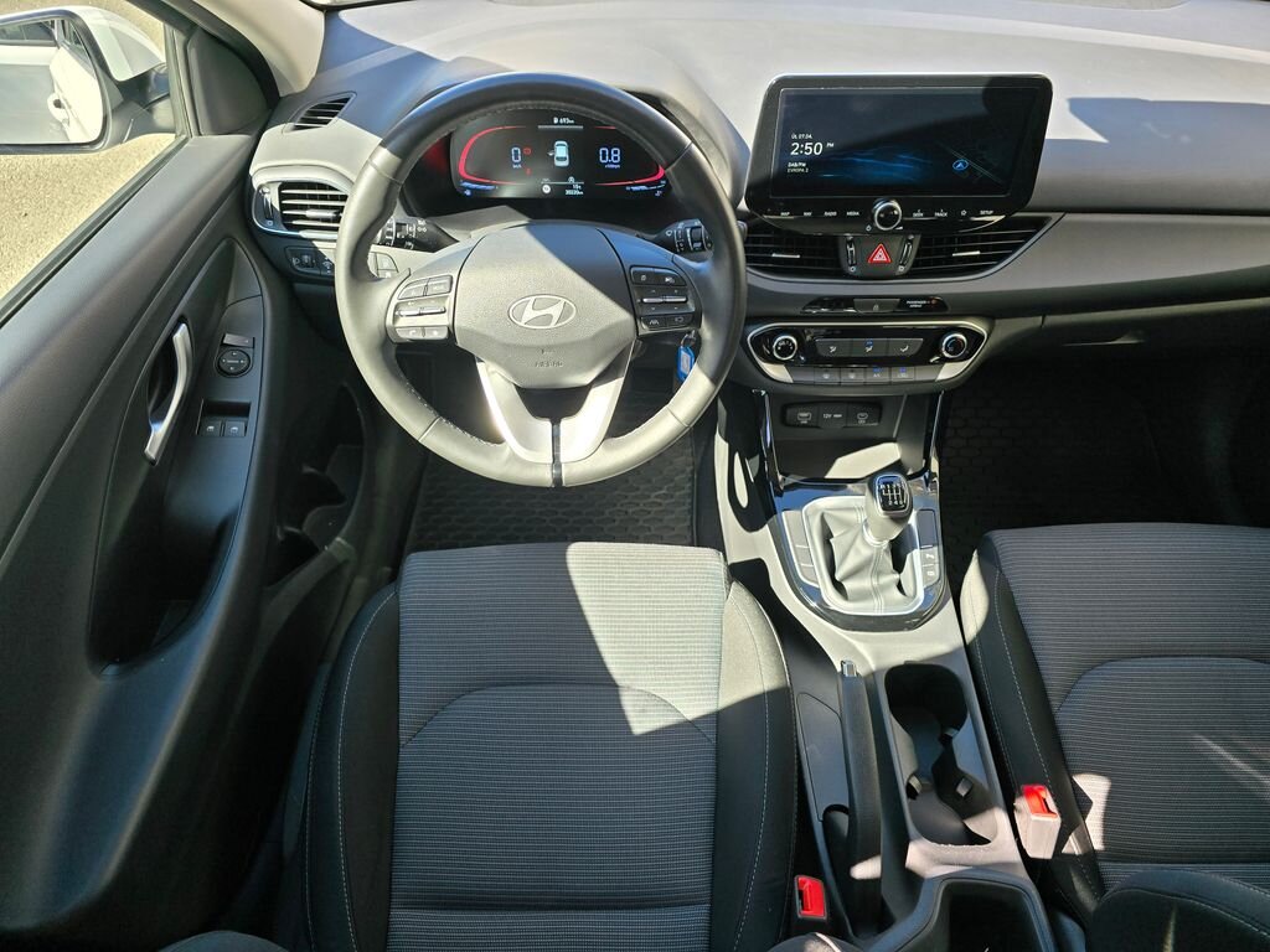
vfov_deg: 58.9
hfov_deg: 73.9
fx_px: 844
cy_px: 476
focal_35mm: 23
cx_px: 635
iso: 40
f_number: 1.7
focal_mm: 6.3
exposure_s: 1/180
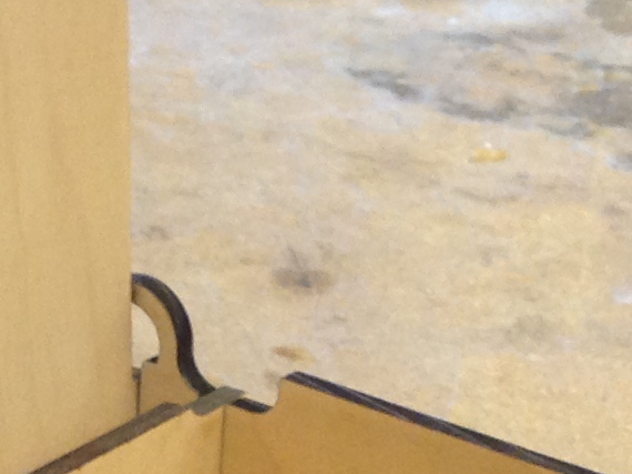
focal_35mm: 189
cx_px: -19
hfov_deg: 10.4
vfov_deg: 7.4
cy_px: 1077
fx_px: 3449
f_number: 2.4
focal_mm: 4.12
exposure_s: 1/20
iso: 100
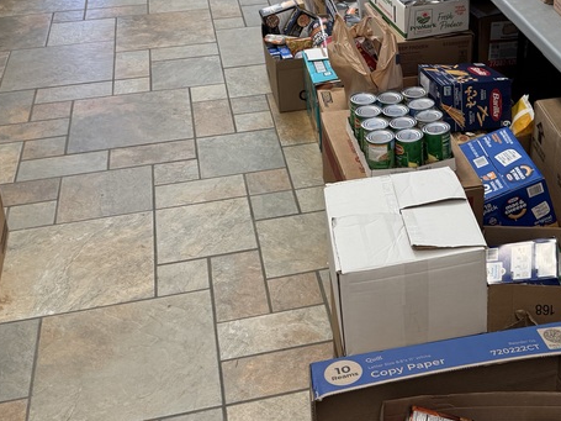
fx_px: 875
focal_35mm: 54
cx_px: 398
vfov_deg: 26.7
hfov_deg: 35.0
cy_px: 107
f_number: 1.78
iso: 160
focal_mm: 6.76
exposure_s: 1/120
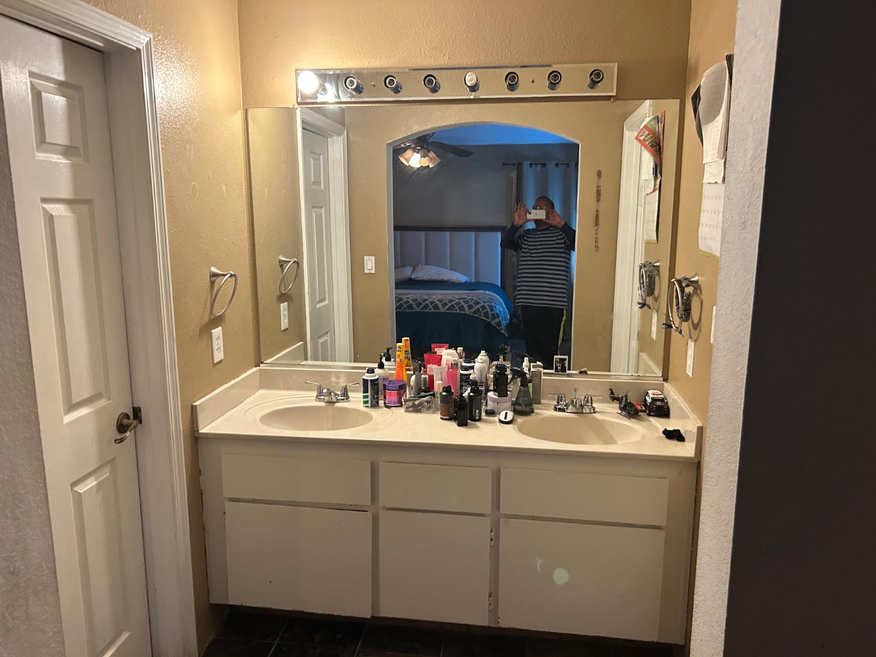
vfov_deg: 53.1
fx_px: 658
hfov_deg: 67.3
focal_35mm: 26
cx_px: 438
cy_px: 328
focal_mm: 5.7
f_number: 1.5
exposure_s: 1/60
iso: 320
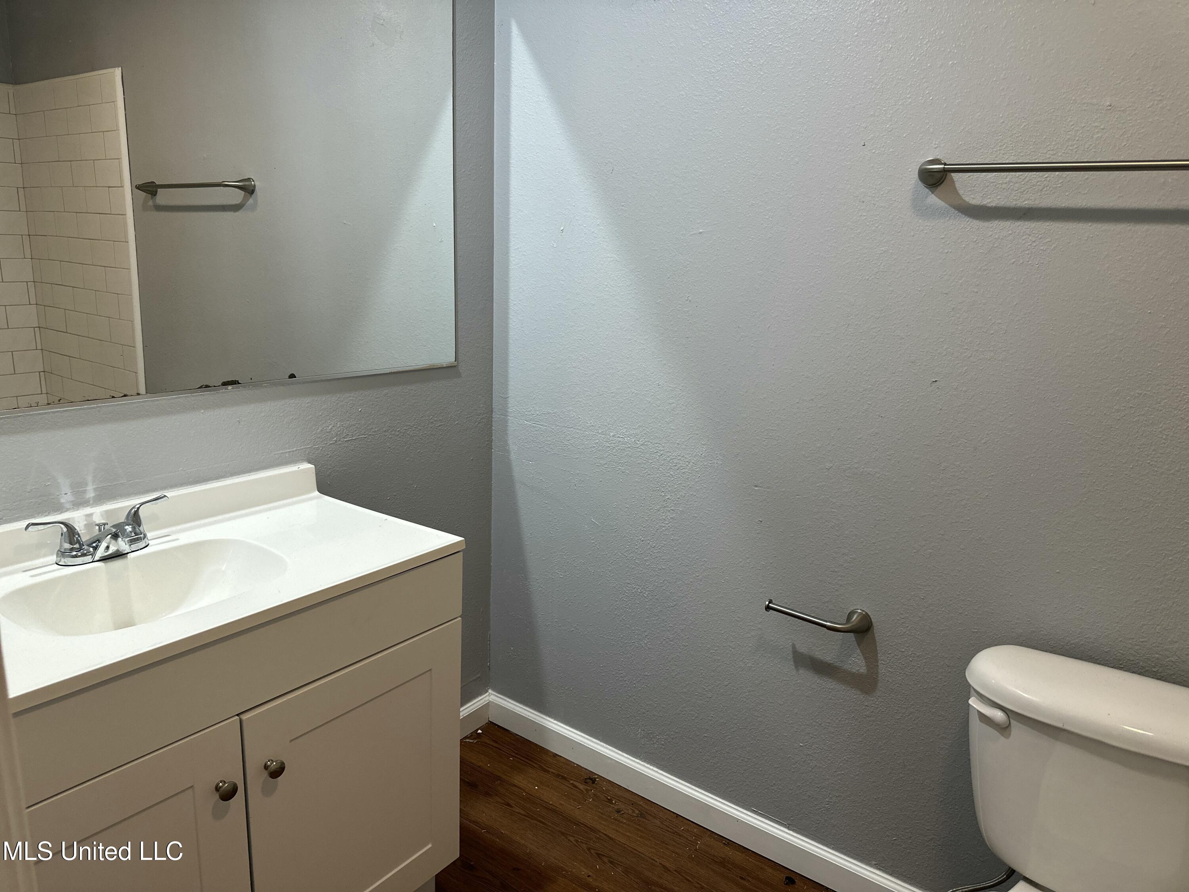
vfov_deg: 56.8
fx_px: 824
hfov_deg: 71.6
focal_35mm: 24
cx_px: 594
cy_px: 446
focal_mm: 6.86
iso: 200
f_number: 1.78
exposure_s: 1/120
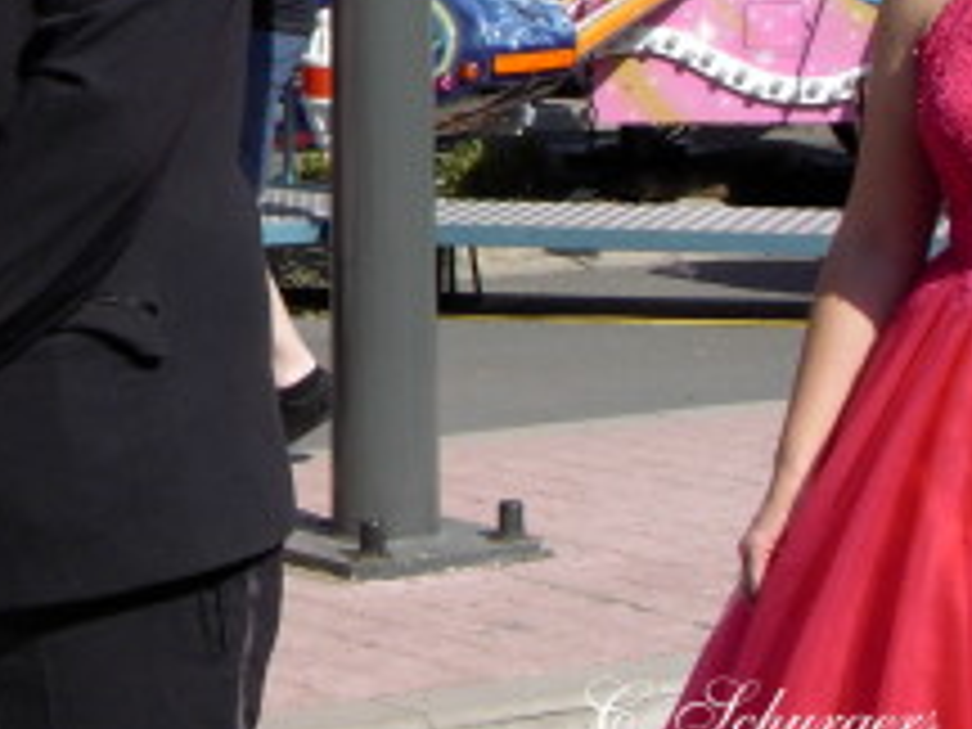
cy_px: -14
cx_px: -99
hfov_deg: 13.0
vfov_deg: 9.9
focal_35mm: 149
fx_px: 4184
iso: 70
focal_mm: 10.4
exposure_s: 1/260
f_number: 5.6
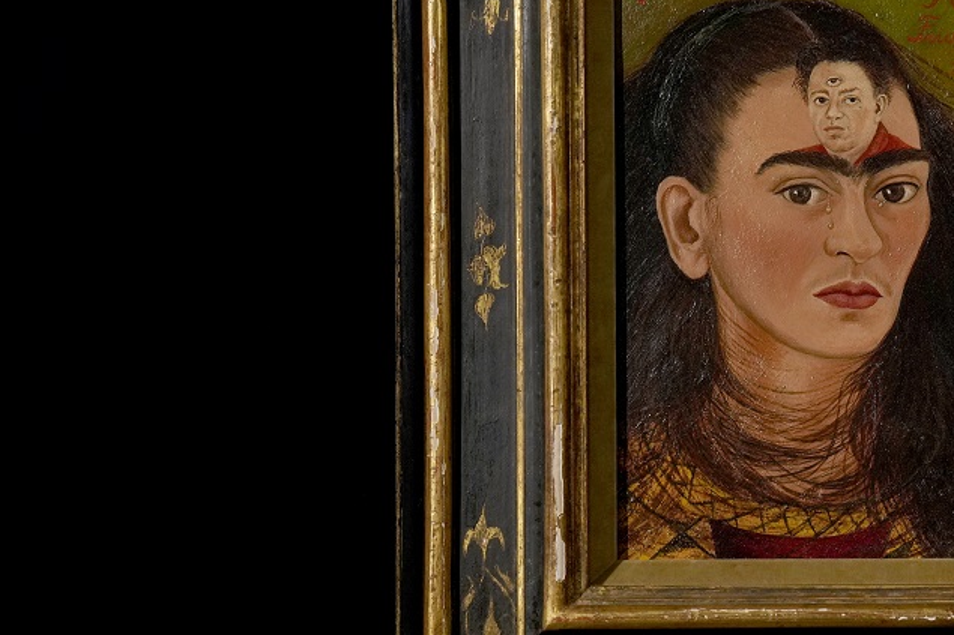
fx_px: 3470
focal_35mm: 131
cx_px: 898
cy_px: 303
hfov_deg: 15.4
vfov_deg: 10.5
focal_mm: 64
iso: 1600
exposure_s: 1/160
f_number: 2.8
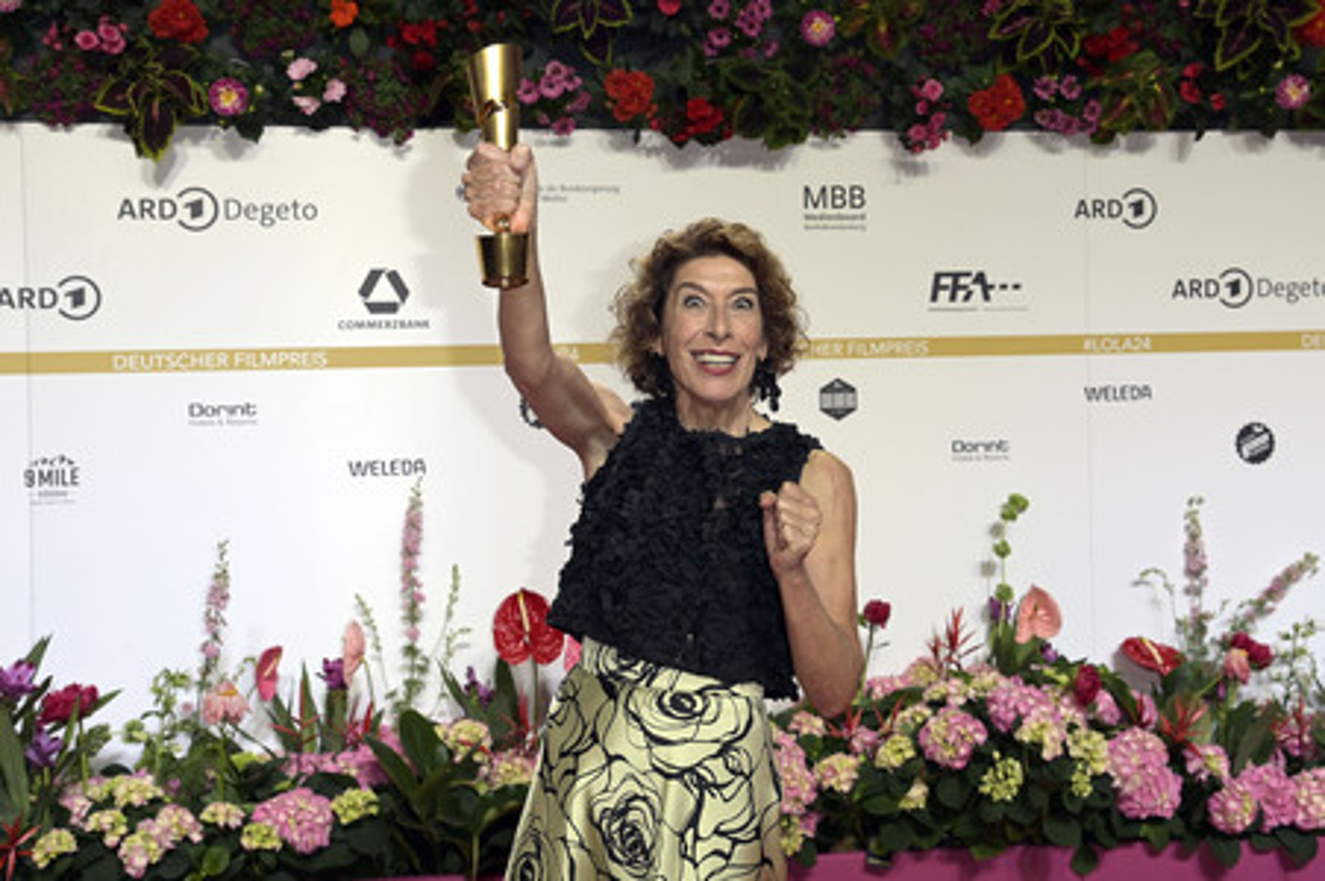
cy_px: 440
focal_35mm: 46
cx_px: 662
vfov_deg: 29.2
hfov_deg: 42.8
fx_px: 1692
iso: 800
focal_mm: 46
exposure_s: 1/250
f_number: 5.6
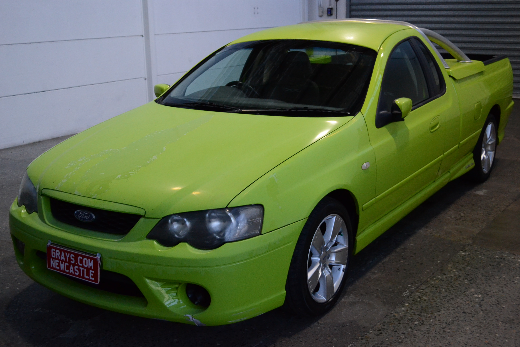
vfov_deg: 30.8
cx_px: 260
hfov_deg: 45.0
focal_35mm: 44
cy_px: 174
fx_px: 628
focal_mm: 29
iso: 1600
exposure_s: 1/500
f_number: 4.5
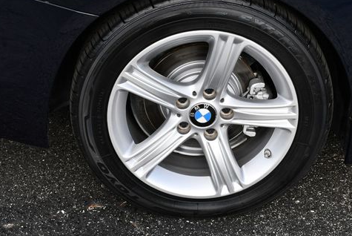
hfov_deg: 28.8
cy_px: 128
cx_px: 203
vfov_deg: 19.5
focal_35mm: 70
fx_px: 685
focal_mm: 26
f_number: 8
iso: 200
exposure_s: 1/250
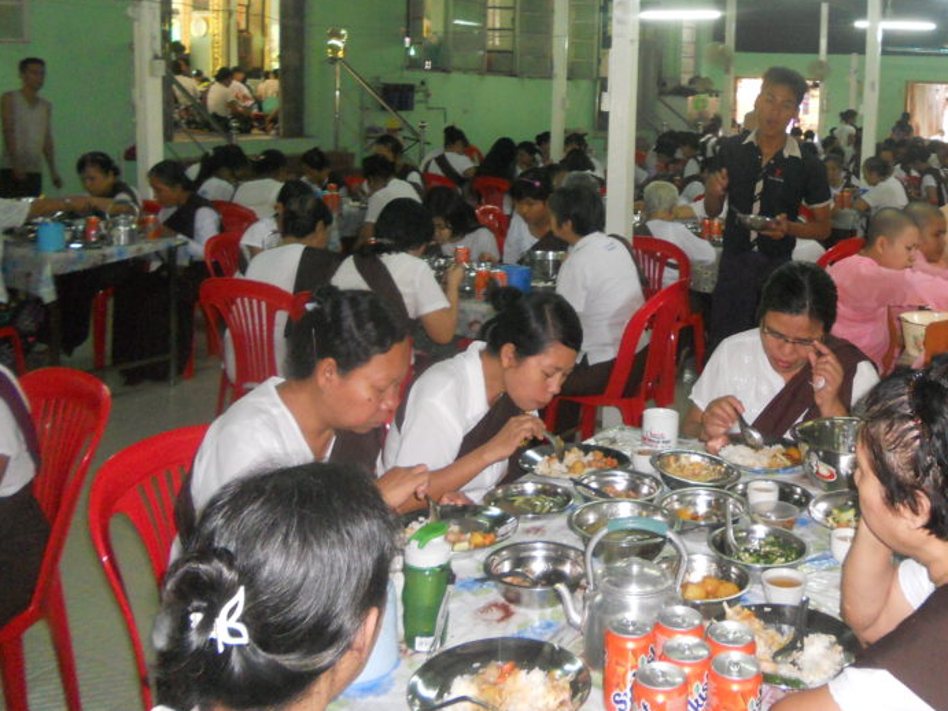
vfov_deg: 35.3
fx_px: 1095
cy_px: 199
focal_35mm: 40
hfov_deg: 45.8
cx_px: 663
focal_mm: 4.9
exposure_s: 1/25
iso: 400
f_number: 3.2
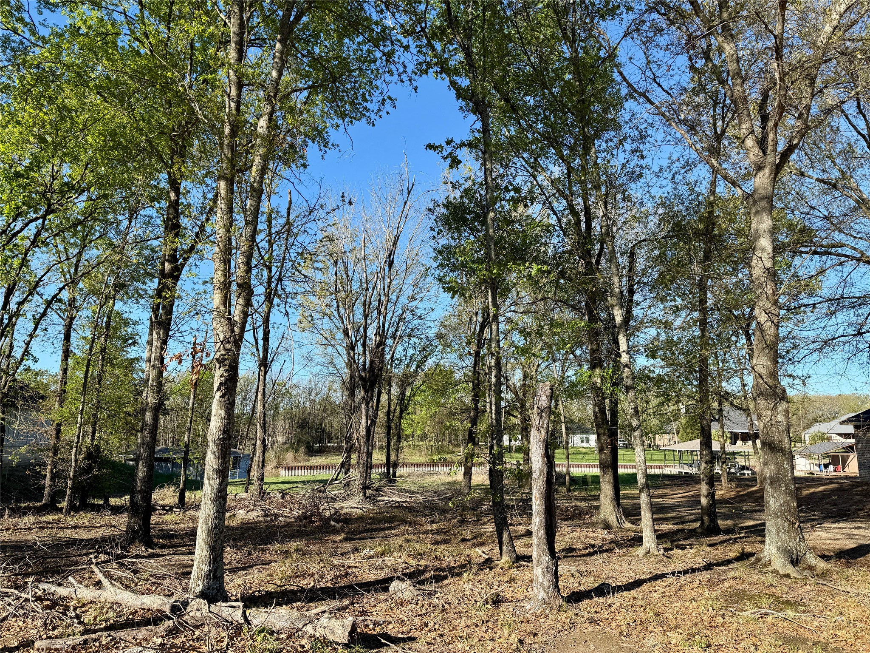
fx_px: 603
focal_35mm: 24
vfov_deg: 56.8
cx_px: 435
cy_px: 326
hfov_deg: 71.6
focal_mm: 6.76
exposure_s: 1/2232
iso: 80
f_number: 1.78
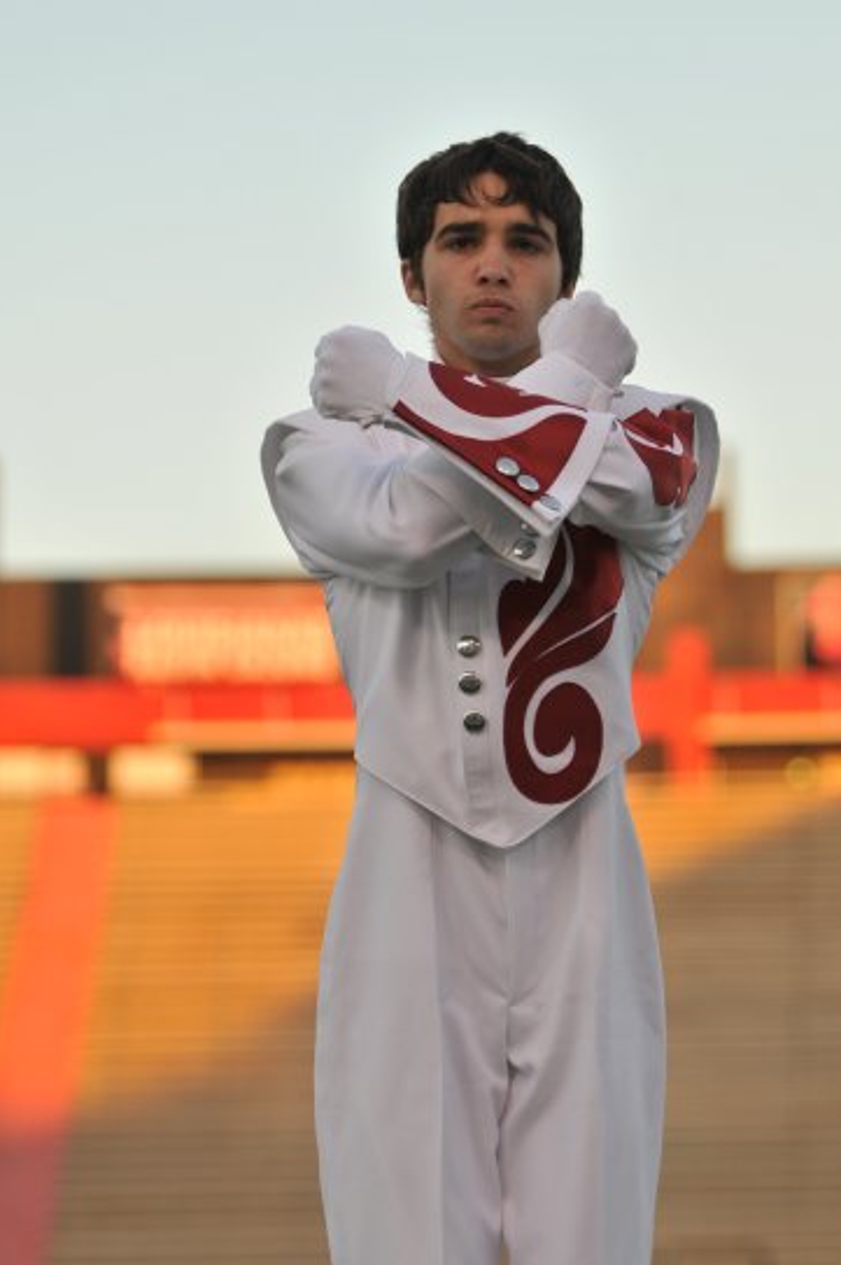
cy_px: 624
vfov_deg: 13.0
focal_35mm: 158
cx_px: 444
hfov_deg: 8.7
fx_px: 5531
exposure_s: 1/800
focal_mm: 95
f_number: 2.8
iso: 200
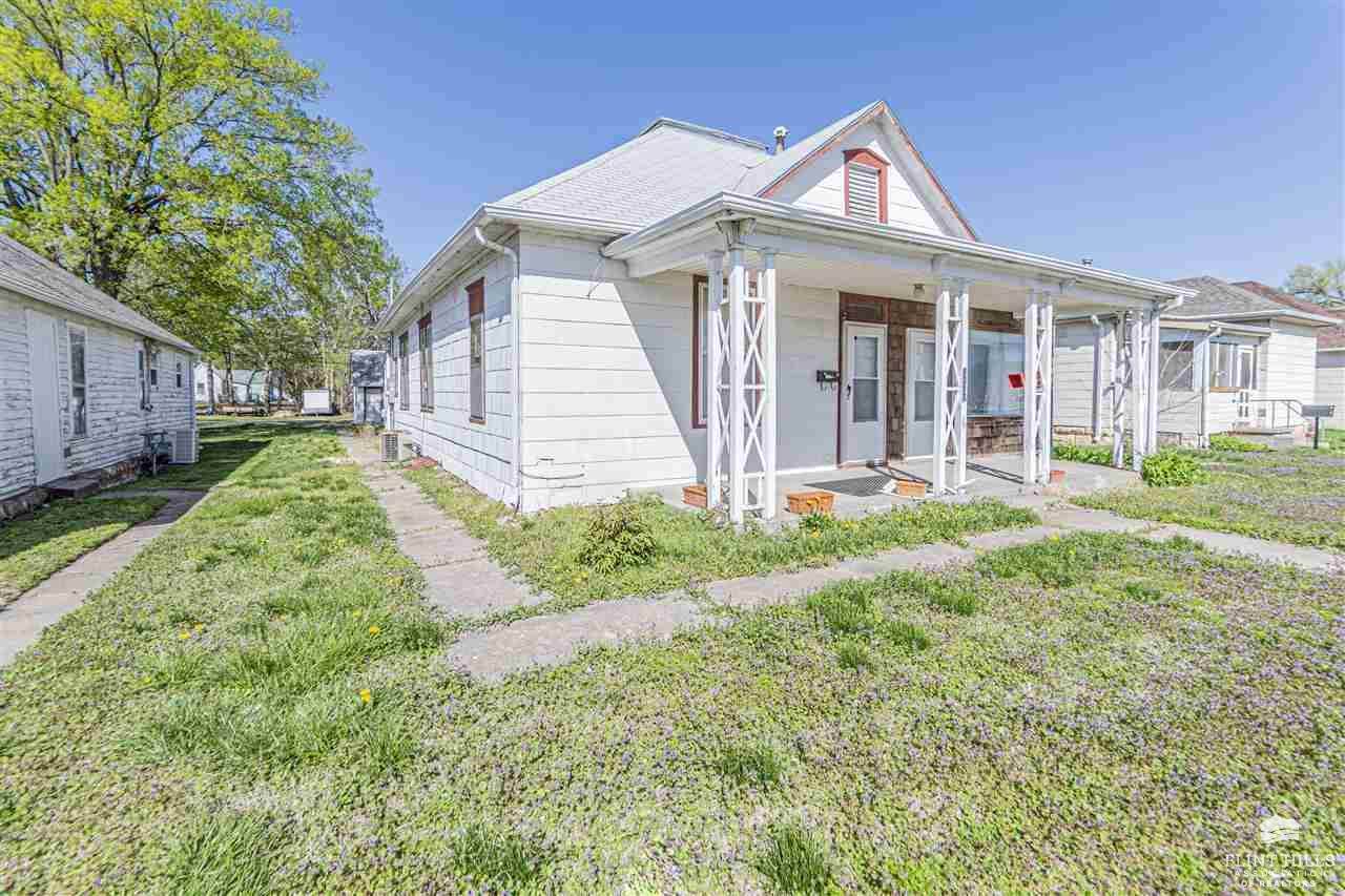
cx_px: 672
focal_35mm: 15
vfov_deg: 77.3
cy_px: 448
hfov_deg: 100.4
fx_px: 560
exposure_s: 1/125
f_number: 10
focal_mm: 10
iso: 100
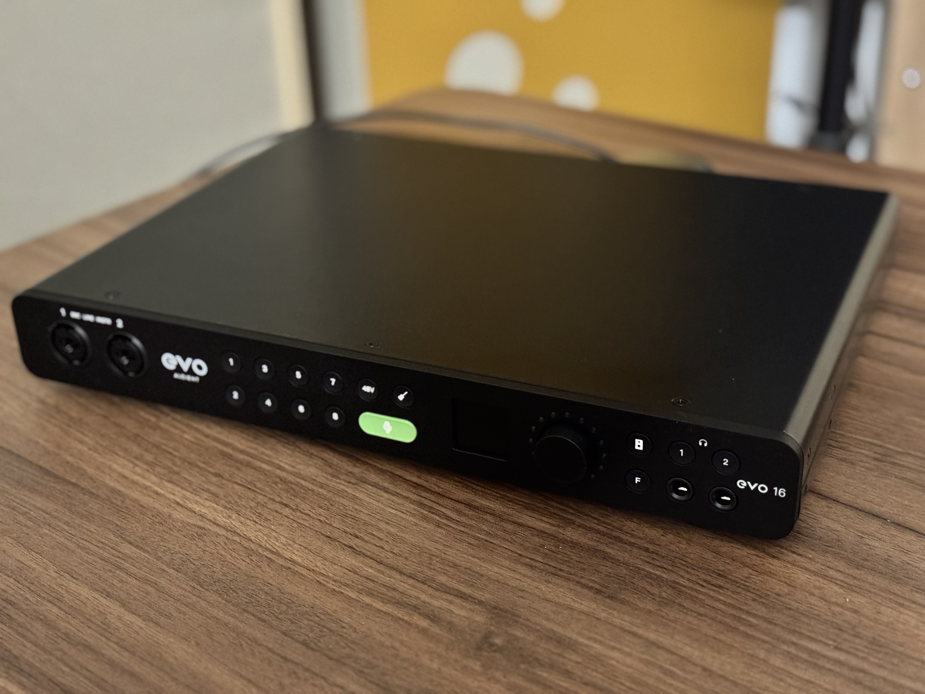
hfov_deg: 39.7
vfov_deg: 30.3
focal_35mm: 48
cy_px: 347
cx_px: 462
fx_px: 1283
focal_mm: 6.76
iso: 1600
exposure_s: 1/15
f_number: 1.78
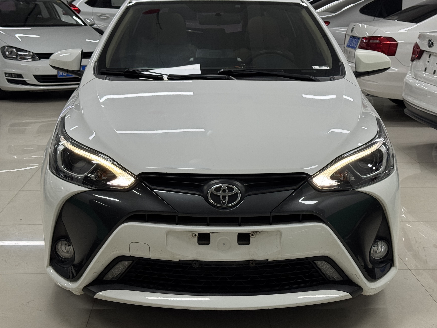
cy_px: 142
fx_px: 707
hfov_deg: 34.3
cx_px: 213
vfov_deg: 26.1
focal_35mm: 56
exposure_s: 1/100
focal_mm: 6.76
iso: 100
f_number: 1.78
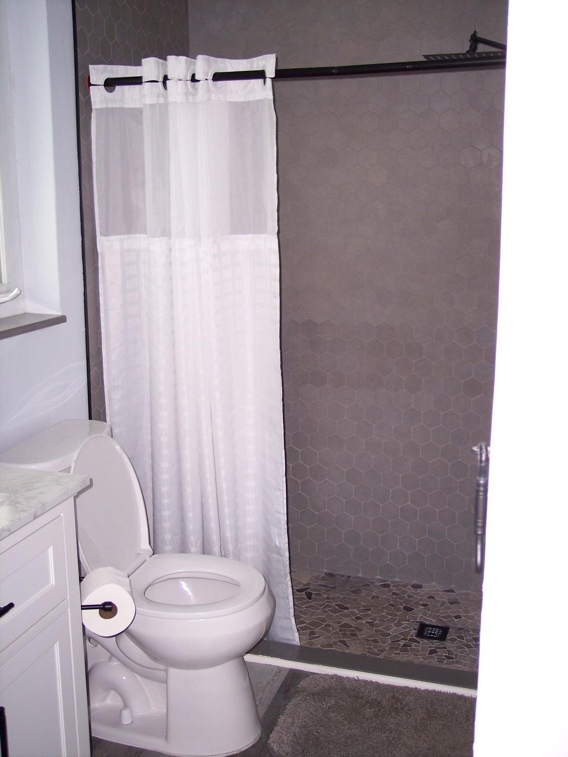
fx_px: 853
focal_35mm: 39
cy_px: 378
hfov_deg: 36.8
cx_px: 284
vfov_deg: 47.9
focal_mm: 8
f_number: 2.8
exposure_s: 1/60
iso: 100
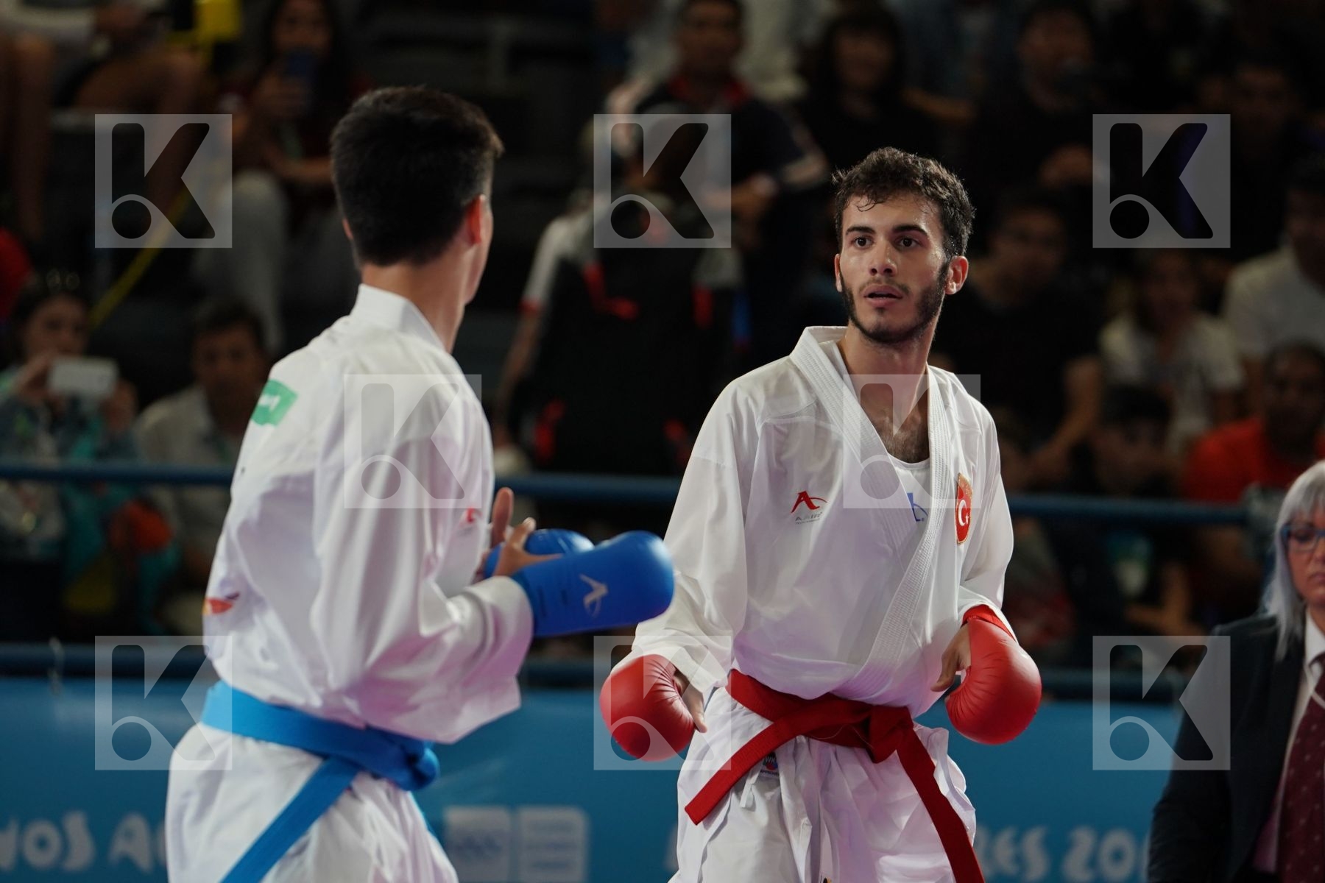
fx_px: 11041
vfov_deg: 4.6
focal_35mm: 300
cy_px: 442
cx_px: 662
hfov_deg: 6.9
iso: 800
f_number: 2.8
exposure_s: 1/1000
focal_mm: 200
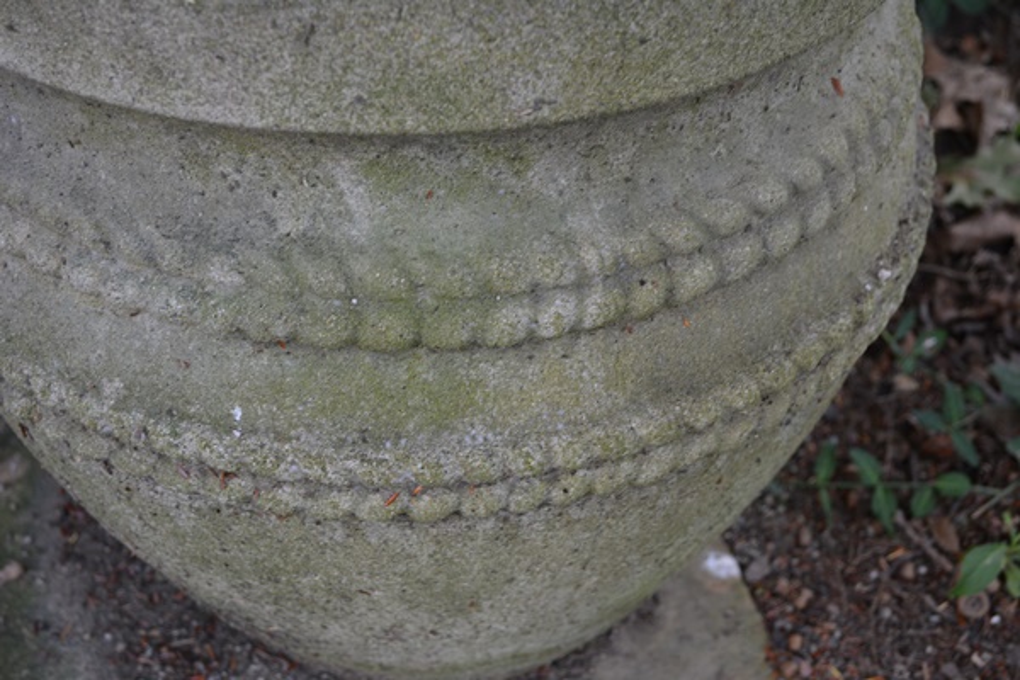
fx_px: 1615
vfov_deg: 23.8
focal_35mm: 57
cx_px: 510
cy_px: 340
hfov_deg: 35.1
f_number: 5.6
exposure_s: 1/125
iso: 400
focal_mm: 38
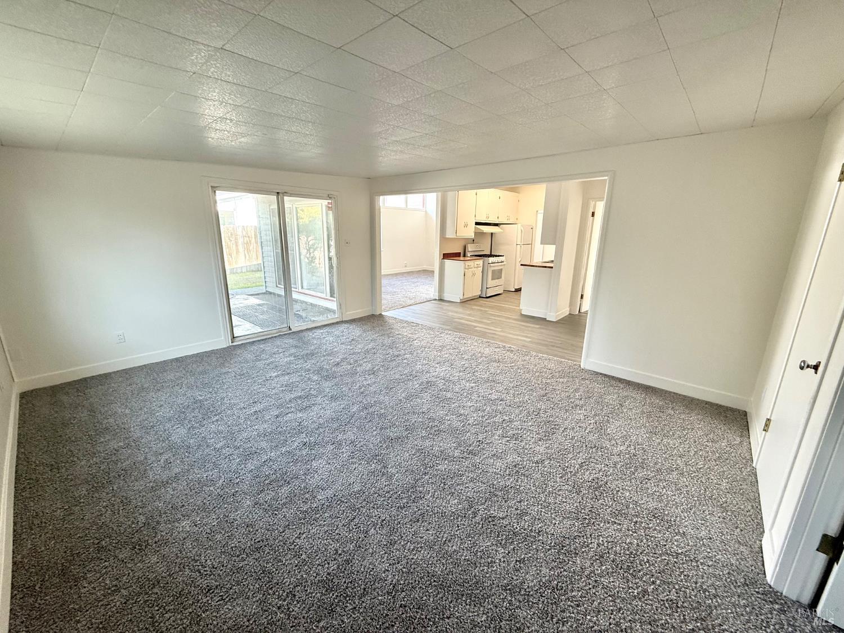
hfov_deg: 102.1
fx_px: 341
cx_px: 422
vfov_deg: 85.7
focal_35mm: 14
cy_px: 316
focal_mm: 2.22
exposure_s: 1/120
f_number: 2.2
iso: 160
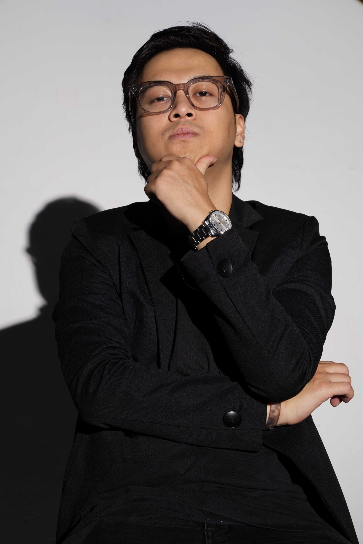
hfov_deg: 19.5
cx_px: 182
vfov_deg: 28.8
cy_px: 272
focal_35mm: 70
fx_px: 1059
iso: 100
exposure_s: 1/125
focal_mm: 70
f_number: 9
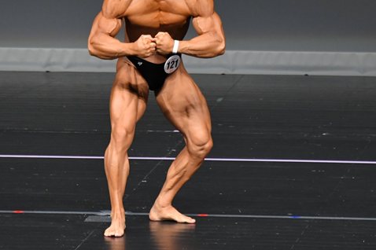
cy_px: 64
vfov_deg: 2.3
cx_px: 140
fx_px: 6346
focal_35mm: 608
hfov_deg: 3.4
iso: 4000
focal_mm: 250
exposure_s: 1/400
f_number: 5.6
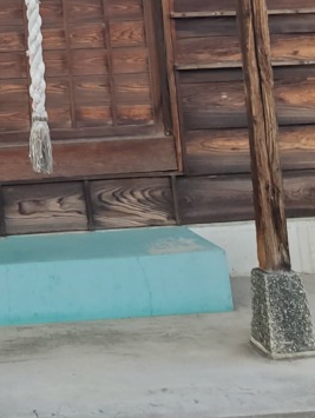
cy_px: -165
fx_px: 957
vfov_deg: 21.6
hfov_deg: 17.8
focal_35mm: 79
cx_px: -67
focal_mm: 4.3
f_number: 2.4
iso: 64
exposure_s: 1/100
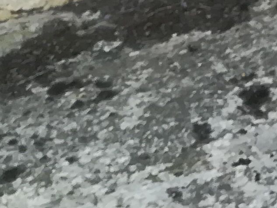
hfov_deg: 10.2
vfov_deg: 8.6
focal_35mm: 163
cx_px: 714
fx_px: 1305
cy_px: -211
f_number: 2.2
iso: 80
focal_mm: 3.83
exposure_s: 1/100
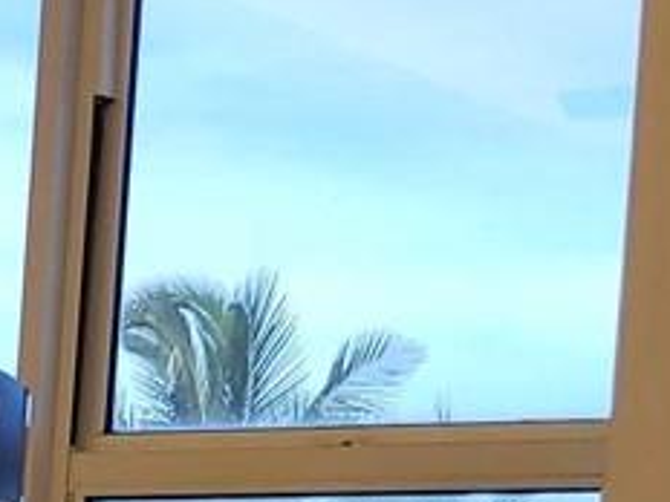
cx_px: -309
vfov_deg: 7.8
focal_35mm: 179
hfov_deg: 10.7
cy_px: 1119
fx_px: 3465
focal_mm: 4.3
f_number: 1.5
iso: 64
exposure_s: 1/60
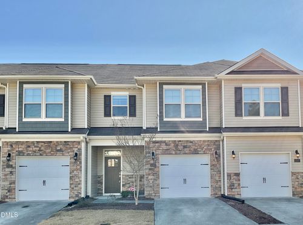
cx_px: 152
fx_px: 253
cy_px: 112
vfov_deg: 48.0
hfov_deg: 61.8
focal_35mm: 29
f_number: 1.8
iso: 16
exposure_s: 1/1577
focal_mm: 3
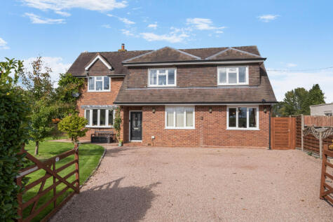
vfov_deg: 51.3
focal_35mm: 25
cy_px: 111
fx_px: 231
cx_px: 166
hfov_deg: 71.5
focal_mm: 16.6
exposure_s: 1/750
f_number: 9
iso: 400
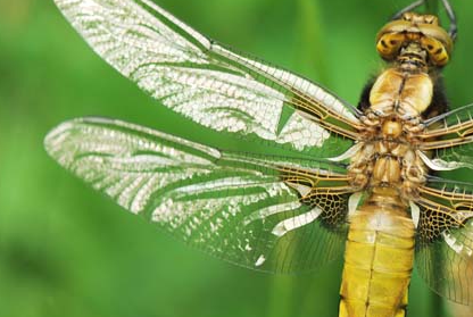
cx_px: 429
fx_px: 2277
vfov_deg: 8.0
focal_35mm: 173
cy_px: 201
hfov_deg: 11.8
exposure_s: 1/100
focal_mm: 60
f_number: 5.6
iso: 100
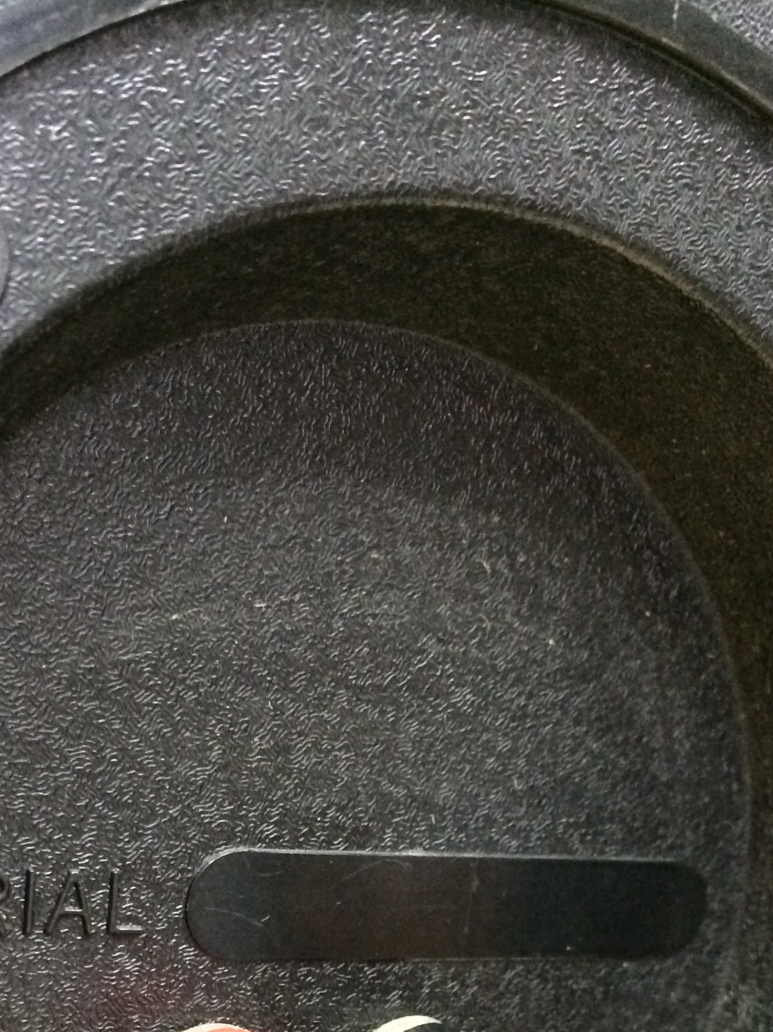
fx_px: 1698
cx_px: 233
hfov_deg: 25.5
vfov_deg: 31.5
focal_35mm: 57
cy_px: 1007
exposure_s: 1/17
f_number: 2.2
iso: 400
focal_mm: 4.15
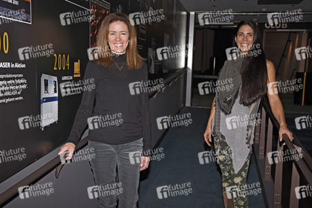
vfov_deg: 28.0
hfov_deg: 41.1
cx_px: 156
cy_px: 104
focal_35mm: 48
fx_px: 416
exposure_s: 1/100
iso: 800
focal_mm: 48
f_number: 6.3
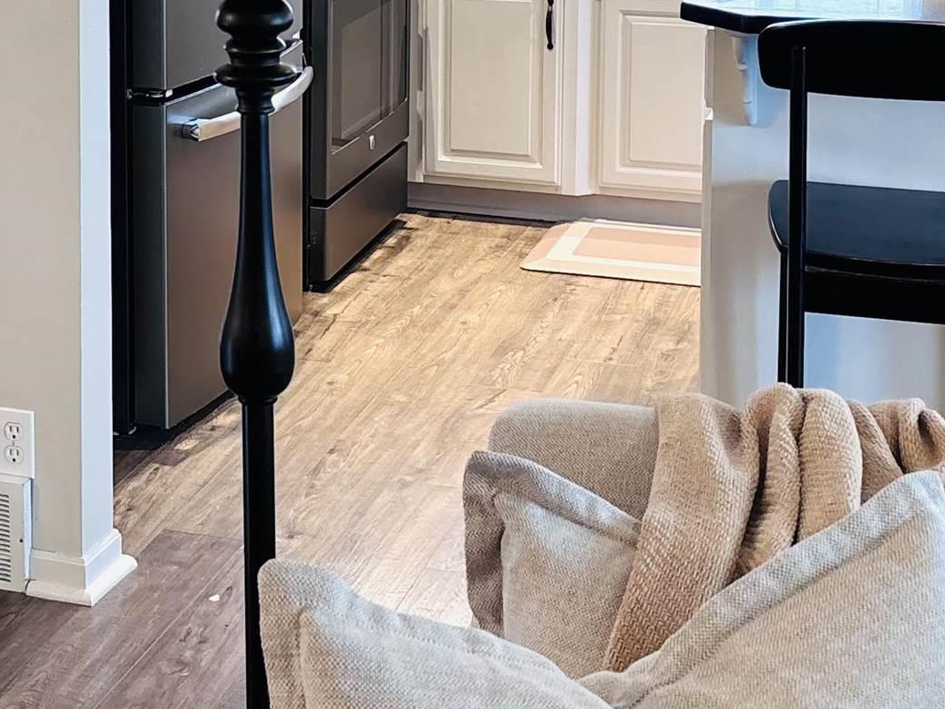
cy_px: -11
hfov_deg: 24.8
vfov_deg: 18.6
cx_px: 167
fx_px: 2102
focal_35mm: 77
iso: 160
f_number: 1.6
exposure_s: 1/60
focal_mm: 5.96
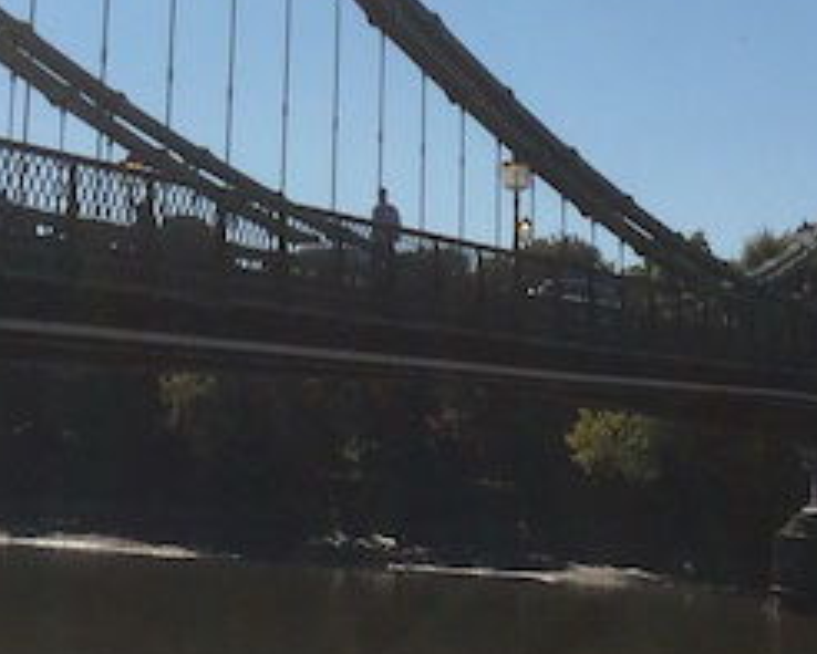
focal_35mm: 115
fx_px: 2782
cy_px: -259
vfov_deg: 12.9
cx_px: 209
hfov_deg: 16.6
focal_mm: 4.15
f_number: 2.2
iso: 32
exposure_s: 1/5128
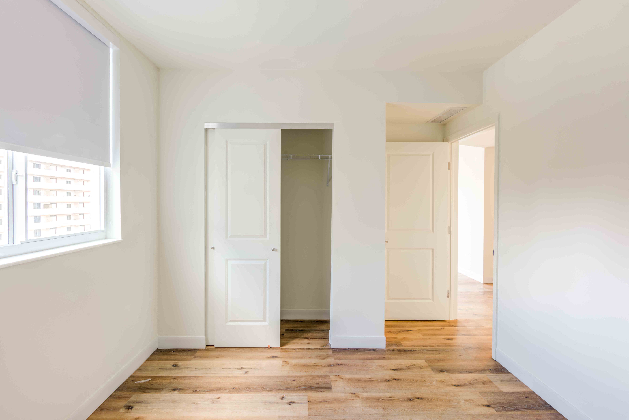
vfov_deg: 70.5
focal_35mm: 17
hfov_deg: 93.3
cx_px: 314
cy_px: 210
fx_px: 297
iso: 100
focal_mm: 17
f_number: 11
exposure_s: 1/3.33
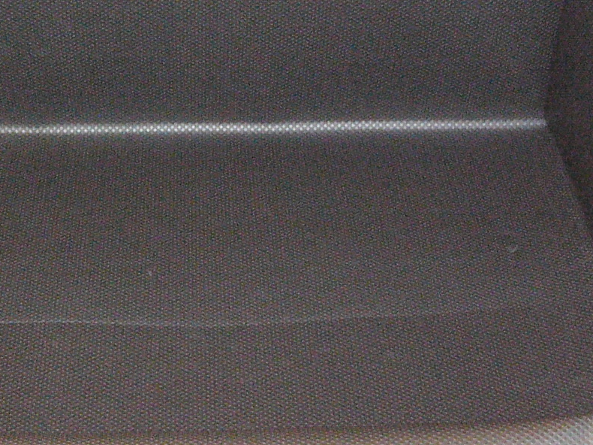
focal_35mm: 105
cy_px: 174
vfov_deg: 14.1
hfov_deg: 18.6
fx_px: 1798
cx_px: 161
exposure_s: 1/50
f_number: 2.8
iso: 400
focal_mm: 6
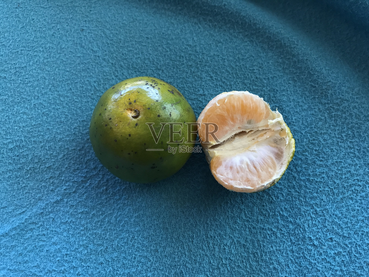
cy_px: 138
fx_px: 298
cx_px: 184
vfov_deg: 49.7
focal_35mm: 28
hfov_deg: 63.4
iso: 40
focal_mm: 3.99
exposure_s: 1/17
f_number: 1.8
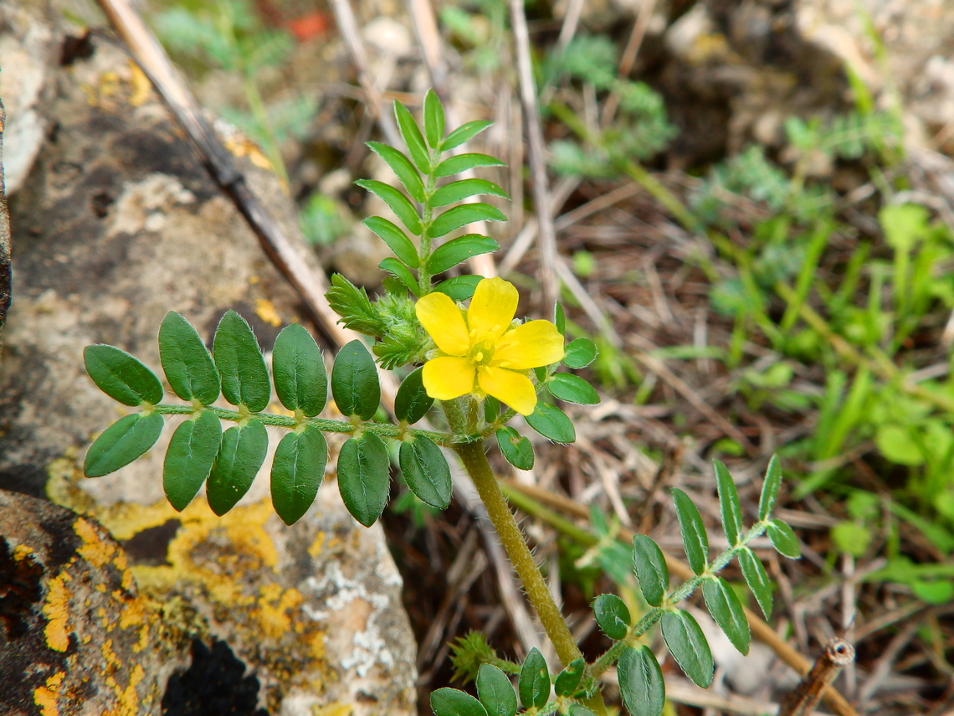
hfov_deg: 56.8
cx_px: 477
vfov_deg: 44.2
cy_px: 358
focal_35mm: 32
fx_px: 882
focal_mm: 5.7
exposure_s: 1/160
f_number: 4
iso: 80
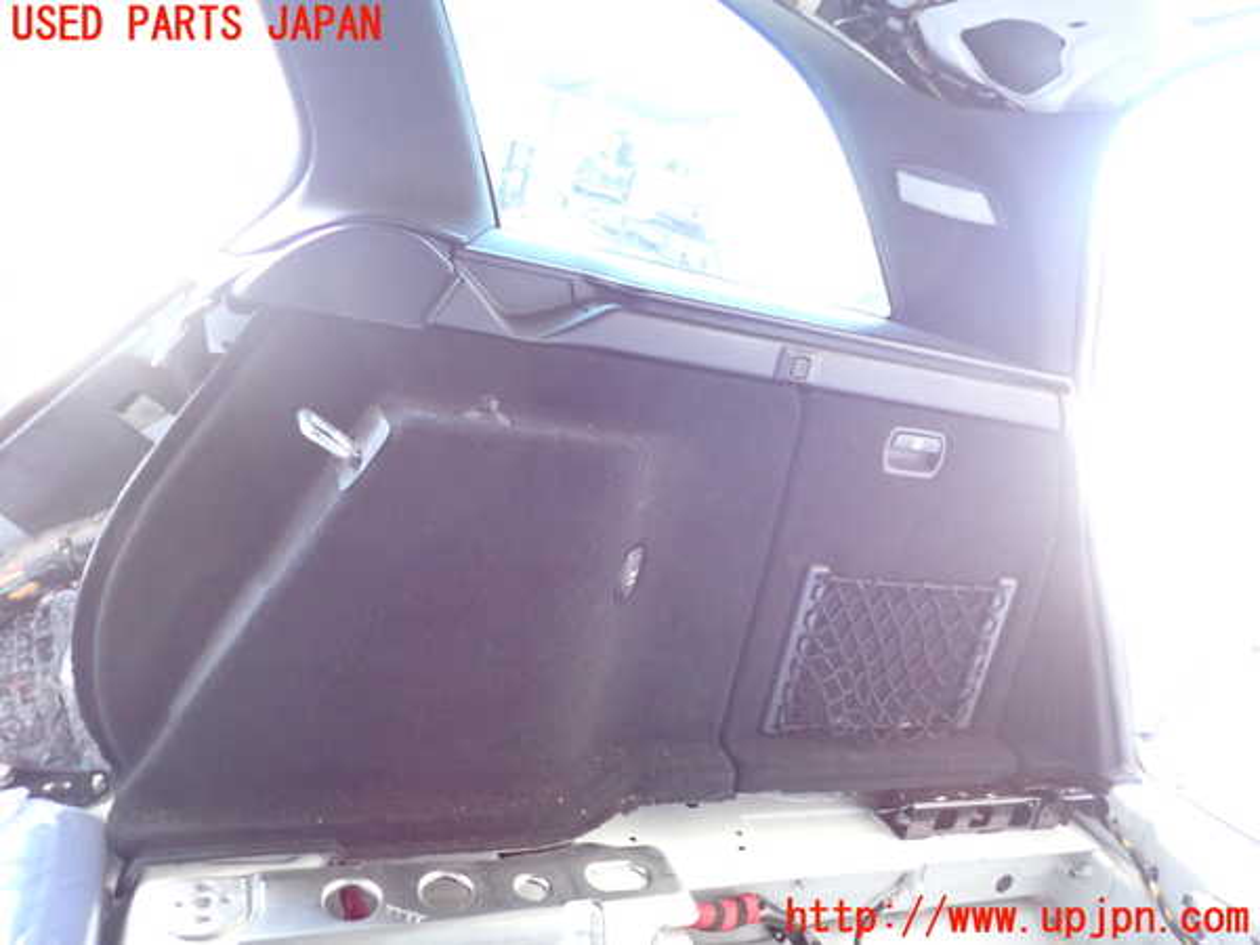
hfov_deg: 69.4
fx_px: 910
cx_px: 630
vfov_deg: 54.9
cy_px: 472
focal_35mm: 25
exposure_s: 1/30
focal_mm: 4.5
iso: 640
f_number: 2
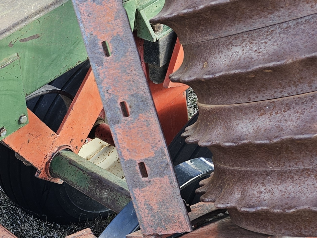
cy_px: 127
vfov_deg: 20.7
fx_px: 650
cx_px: -146
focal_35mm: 71
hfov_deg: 22.8
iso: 25
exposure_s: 1/120
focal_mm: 5.4
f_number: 1.8
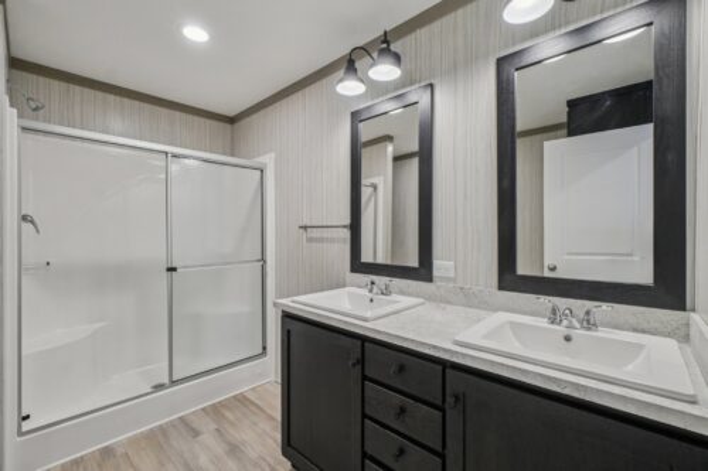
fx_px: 295
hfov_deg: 100.4
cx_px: 354
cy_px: 236
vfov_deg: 77.3
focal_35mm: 15
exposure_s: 1/30
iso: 640
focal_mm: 10
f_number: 8
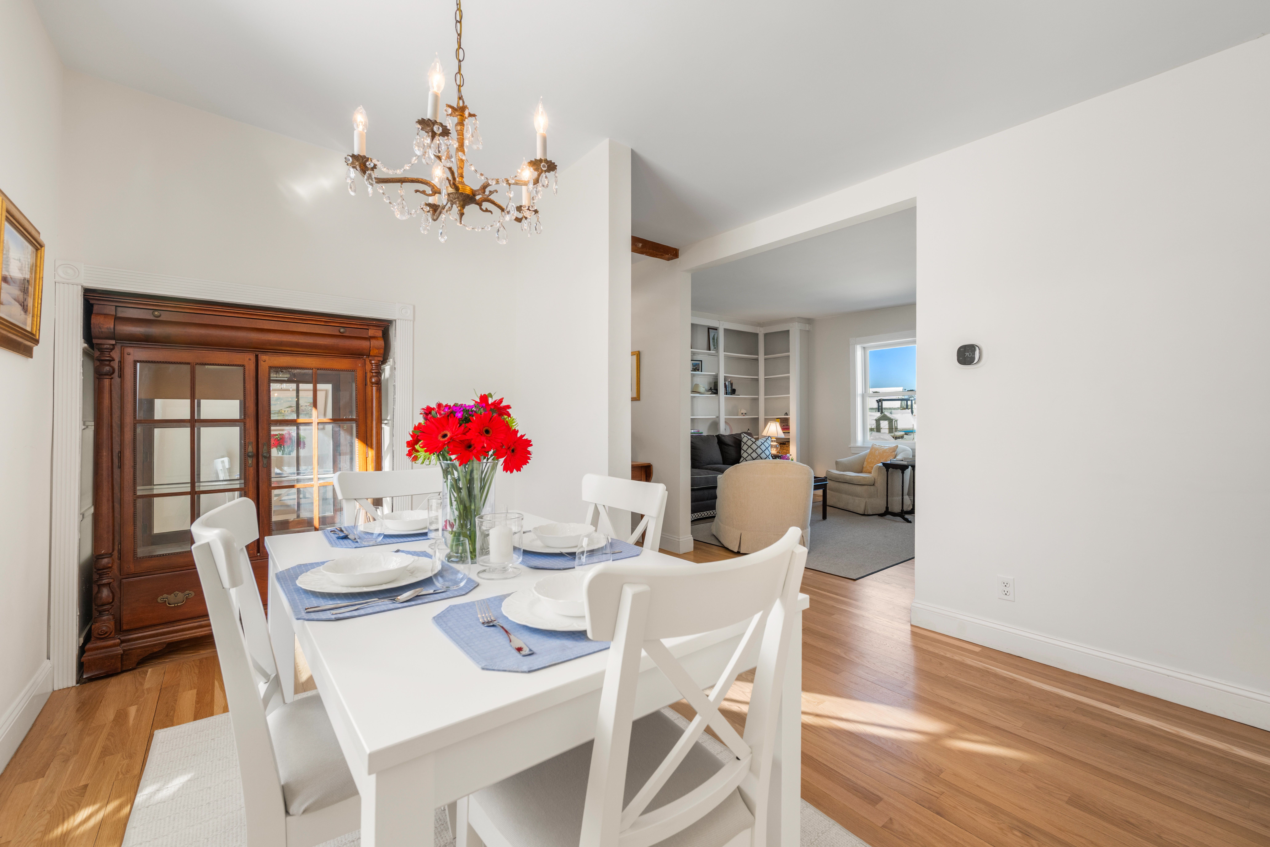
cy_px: 424
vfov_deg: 77.3
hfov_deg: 100.4
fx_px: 529
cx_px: 635
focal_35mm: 15
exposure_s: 1/20
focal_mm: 15
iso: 400
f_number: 8
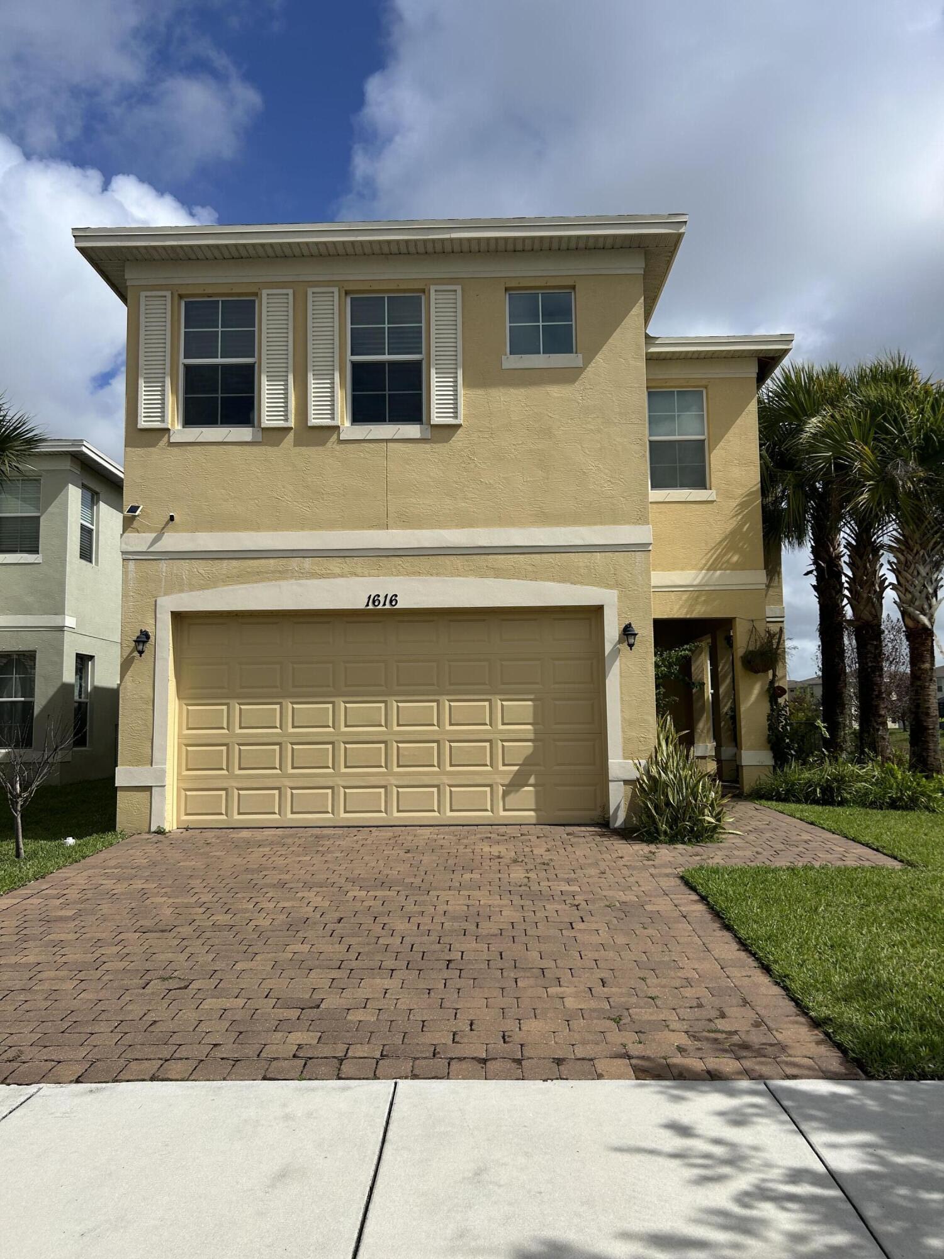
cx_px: 472
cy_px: 630
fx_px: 945
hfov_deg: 53.1
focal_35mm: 26
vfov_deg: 67.3
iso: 50
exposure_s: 1/8000
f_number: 1.5
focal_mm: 5.7
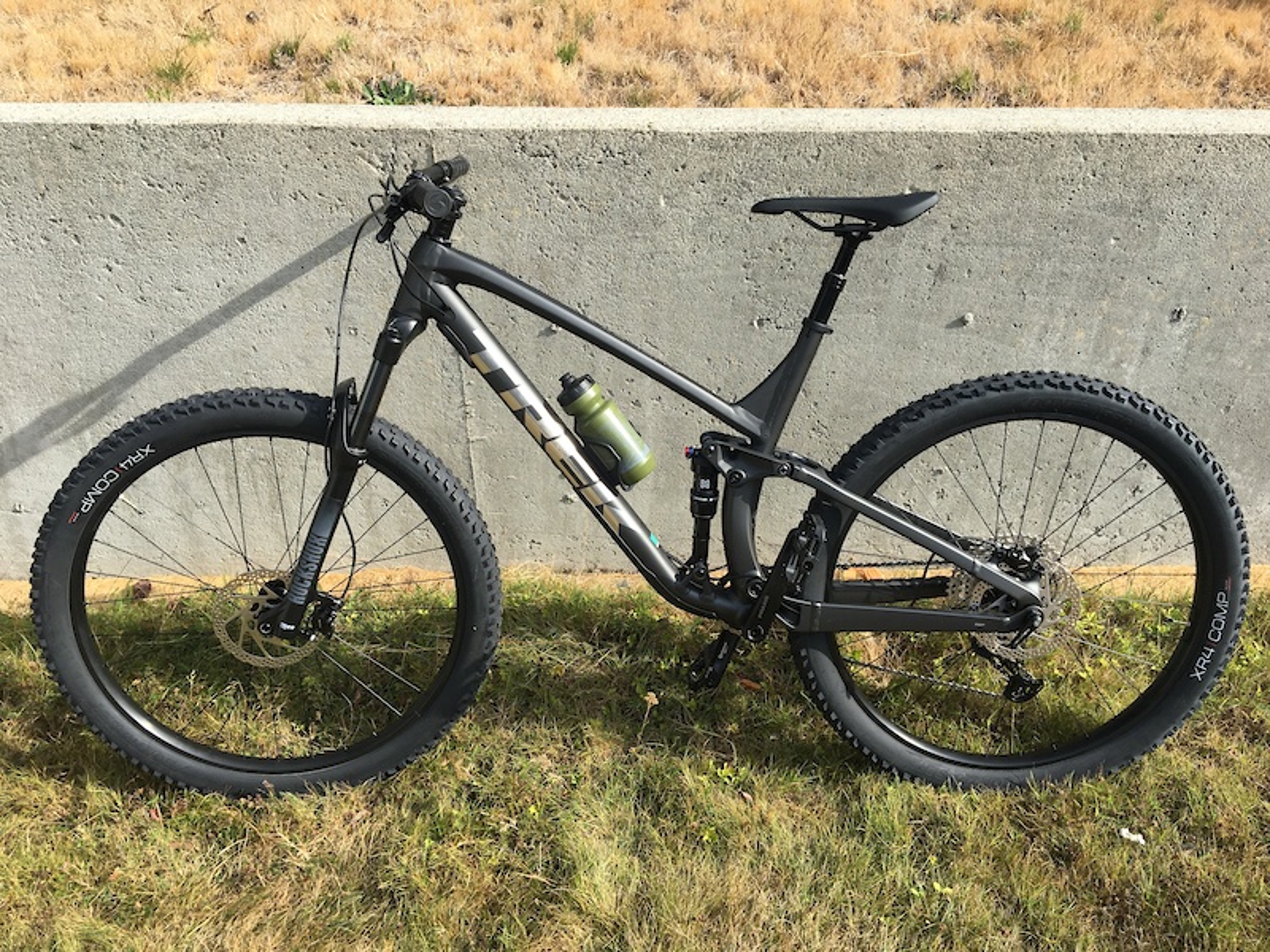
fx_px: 1064
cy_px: 476
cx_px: 635
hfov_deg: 61.7
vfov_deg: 48.2
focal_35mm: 29
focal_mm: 4.15
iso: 25
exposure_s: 1/663
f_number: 2.2
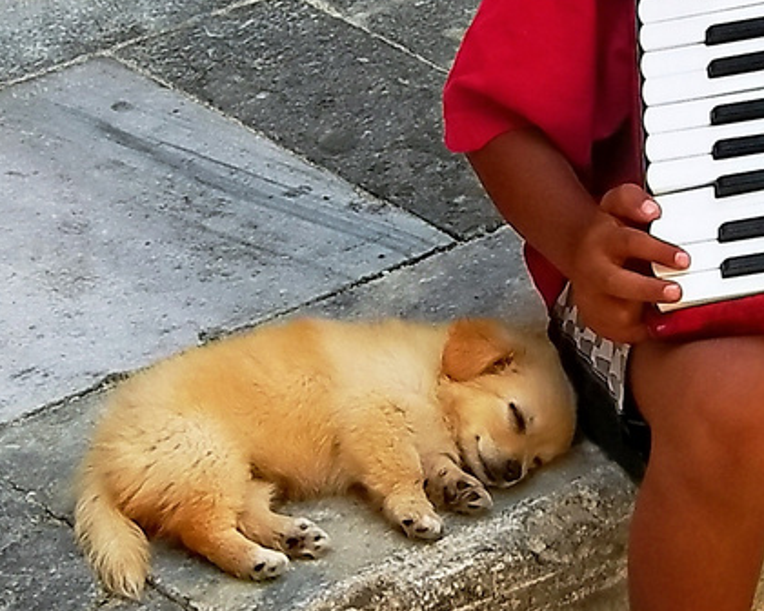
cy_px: 315
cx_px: 546
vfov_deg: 9.4
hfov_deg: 11.7
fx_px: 3708
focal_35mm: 164
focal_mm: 8.1
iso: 50
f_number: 3.5
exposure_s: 1/114
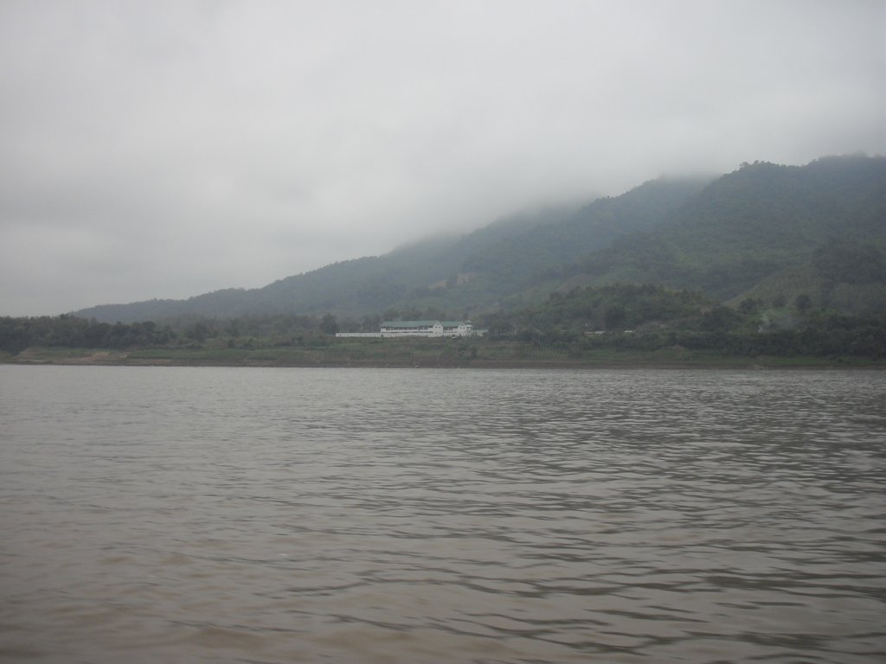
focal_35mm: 38
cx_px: 443
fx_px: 973
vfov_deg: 37.7
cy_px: 332
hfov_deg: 49.0
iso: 100
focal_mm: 6.2
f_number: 8
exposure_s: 1/100
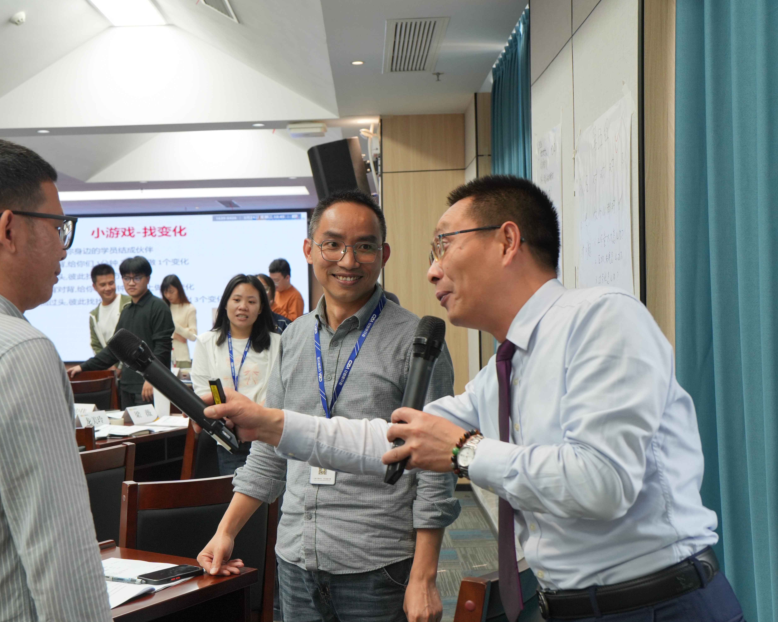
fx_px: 1096
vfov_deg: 31.7
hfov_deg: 38.9
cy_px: 319
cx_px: 299
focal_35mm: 48
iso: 500
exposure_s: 1/250
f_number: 4
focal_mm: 27
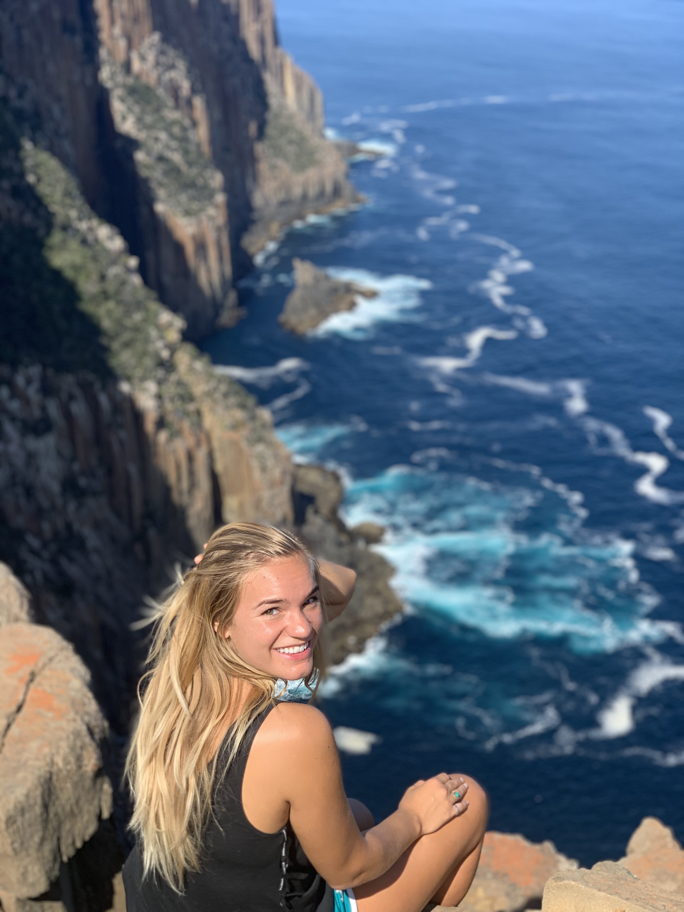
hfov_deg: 28.0
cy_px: 456
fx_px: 1370
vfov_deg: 36.8
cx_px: 342
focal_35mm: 52
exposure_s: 1/1229
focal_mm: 6
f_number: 2.4
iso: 16
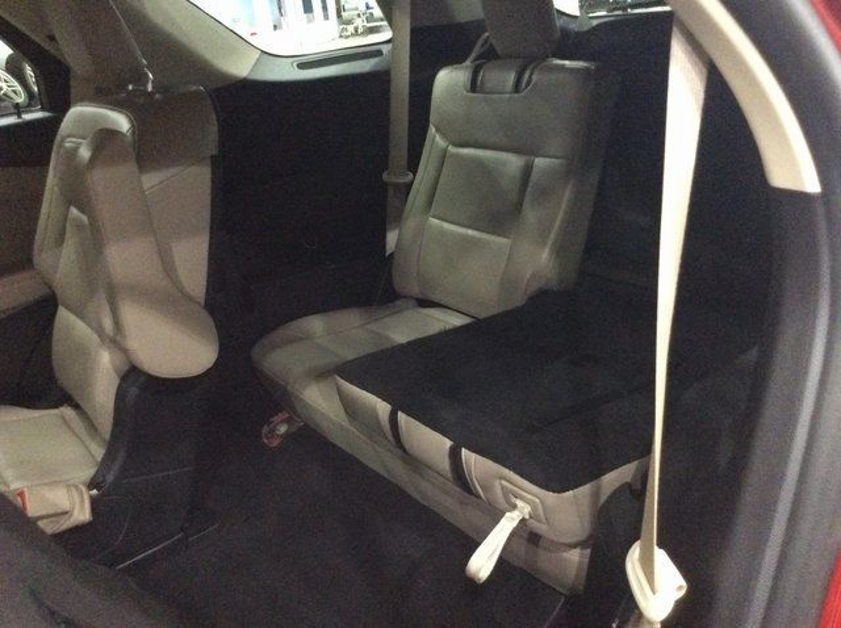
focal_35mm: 32
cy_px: 314
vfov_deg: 44.1
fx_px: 776
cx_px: 420
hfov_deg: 56.9
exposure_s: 1/15
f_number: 2.4
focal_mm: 3.3
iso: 500
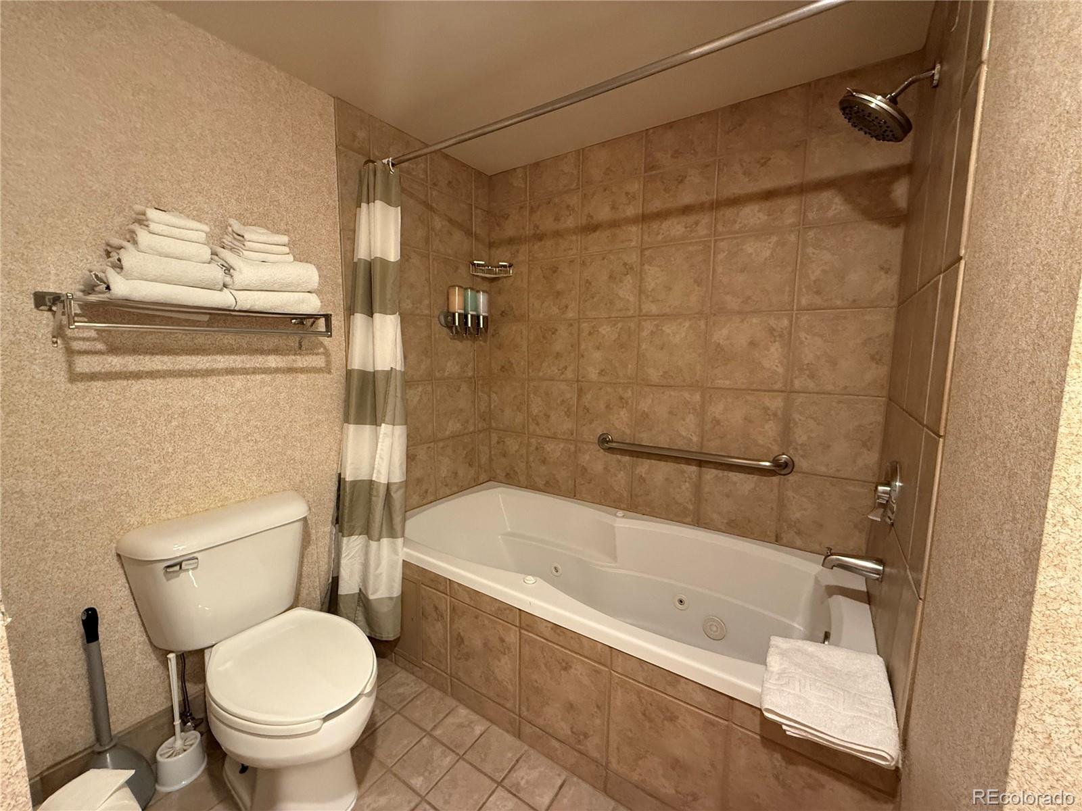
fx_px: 438
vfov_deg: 85.7
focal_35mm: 14
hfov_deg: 102.1
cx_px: 541
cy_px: 406
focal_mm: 2.22
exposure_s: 1/60
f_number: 2.2
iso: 500
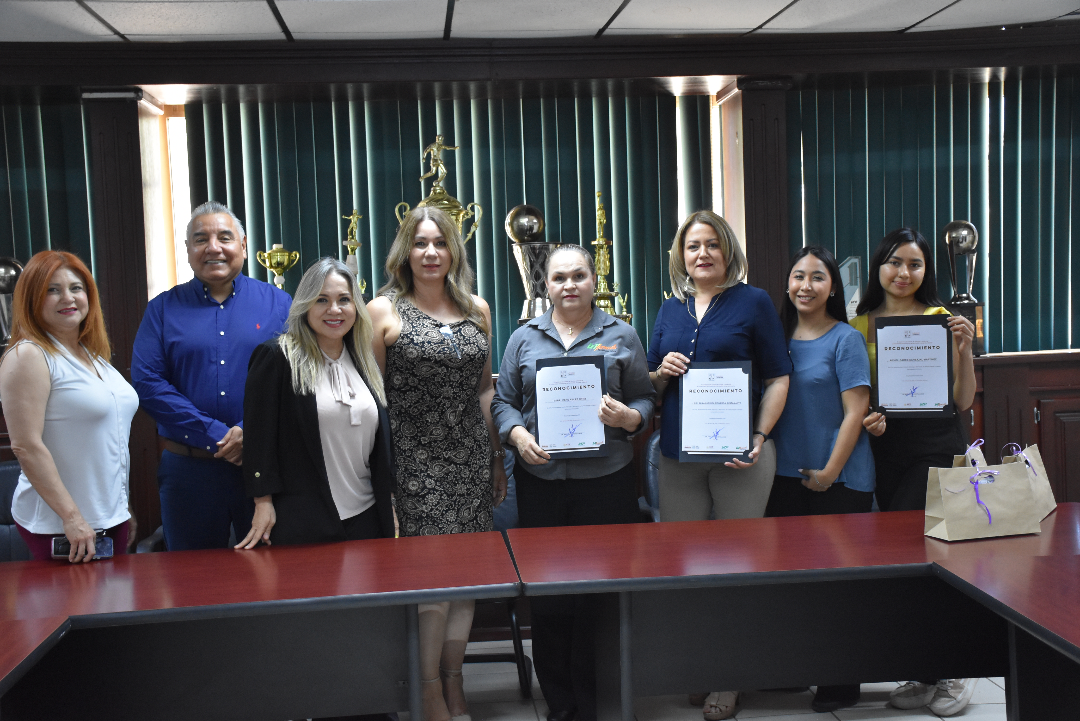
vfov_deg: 29.9
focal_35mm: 45
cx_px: 540
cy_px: 360
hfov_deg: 43.6
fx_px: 1350
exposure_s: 1/60
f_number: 4
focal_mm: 30
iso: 2200
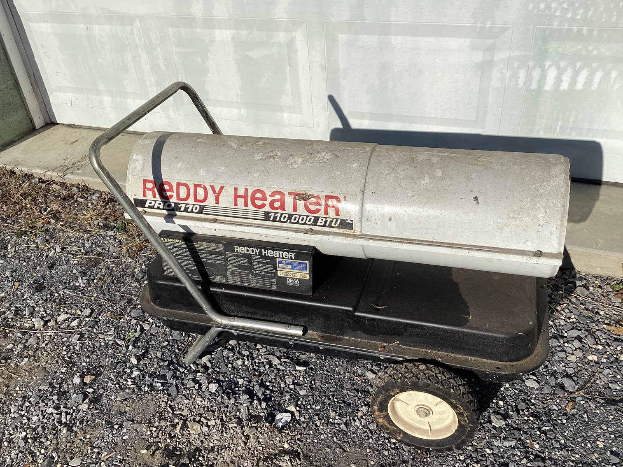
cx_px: 312
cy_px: 234
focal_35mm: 31
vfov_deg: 45.4
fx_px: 558
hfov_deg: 58.3
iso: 25
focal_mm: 3.3
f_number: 2.4
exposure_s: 1/3135
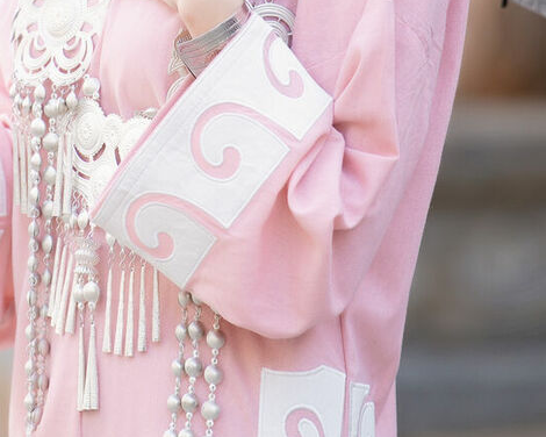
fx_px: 9146
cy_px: 8
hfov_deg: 3.4
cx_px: 52
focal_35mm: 566
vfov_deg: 2.7
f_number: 2.8
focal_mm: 180
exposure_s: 1/200
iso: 200
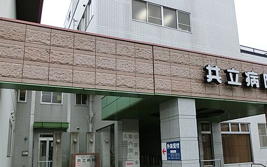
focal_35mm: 34
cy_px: 103
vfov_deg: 37.1
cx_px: 146
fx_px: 248
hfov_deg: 56.6
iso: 80
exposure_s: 1/200
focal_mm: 4.5
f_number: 3.5
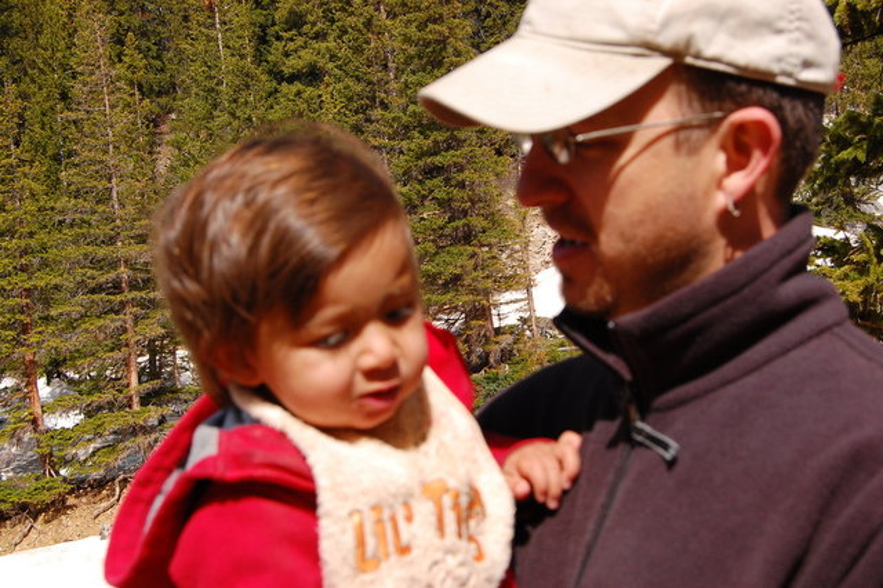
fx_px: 1397
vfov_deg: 23.8
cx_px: 442
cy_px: 294
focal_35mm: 57
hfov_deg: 35.1
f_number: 11
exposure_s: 1/500
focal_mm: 38
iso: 400
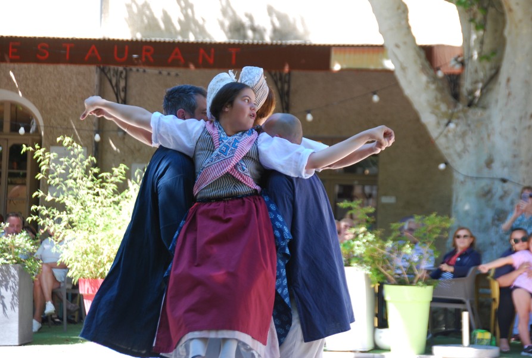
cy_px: 179
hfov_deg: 14.4
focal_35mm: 142
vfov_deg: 9.7
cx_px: 266
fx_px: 2111
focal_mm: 95
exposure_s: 1/125
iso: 280
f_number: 5.3
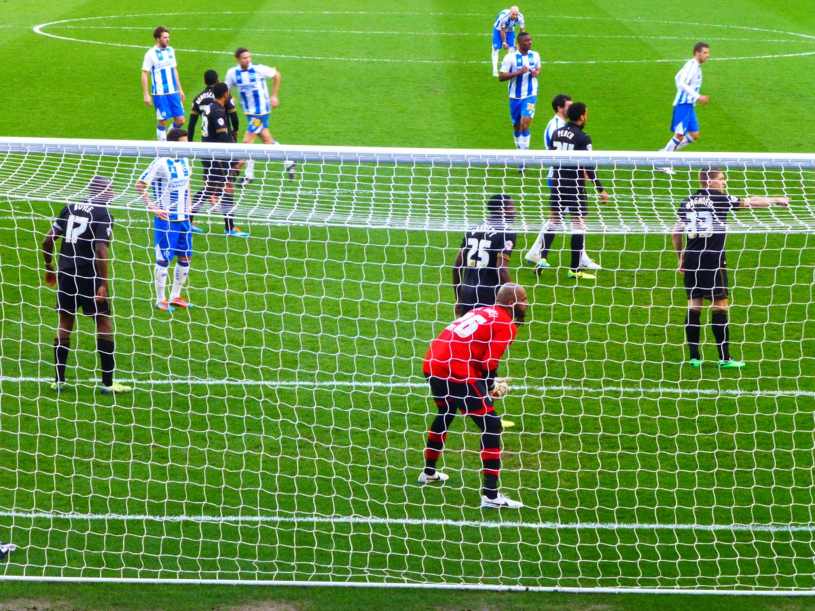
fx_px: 3226
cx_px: 408
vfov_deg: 10.8
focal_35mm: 137
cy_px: 306
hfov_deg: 14.4
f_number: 5.4
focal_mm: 24.4
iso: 320
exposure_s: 1/80
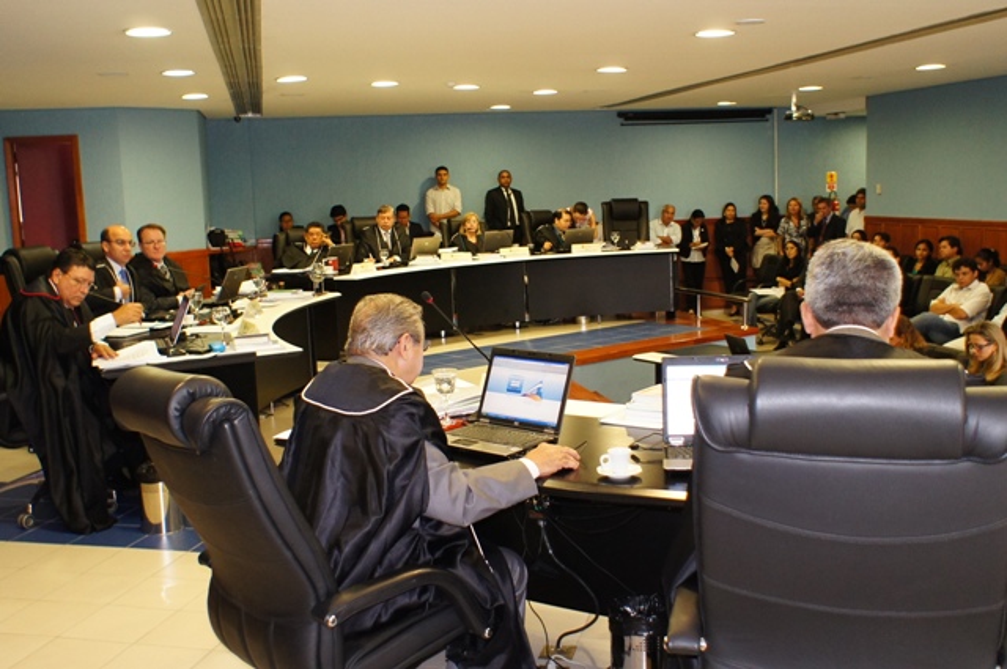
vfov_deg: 35.0
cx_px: 504
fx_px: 1062
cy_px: 334
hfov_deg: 50.7
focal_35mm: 38
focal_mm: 16
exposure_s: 1/60
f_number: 3.2
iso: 800
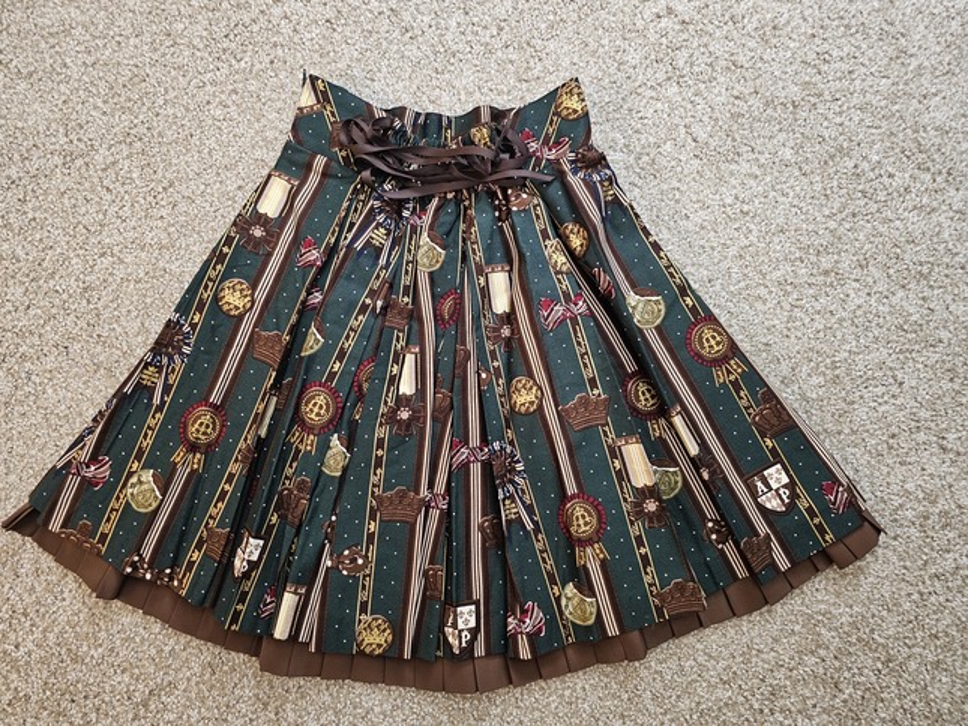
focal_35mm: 23
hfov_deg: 73.9
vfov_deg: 58.9
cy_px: 363
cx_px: 484
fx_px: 643
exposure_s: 1/24
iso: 640
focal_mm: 6.3
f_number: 1.7
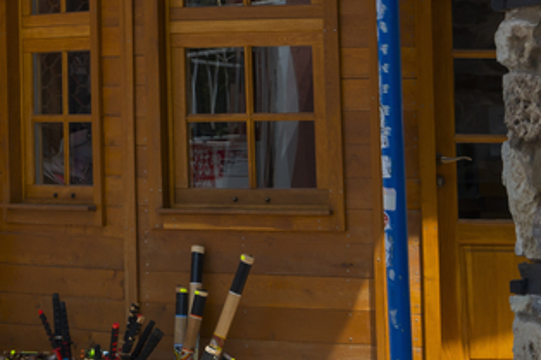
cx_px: -364
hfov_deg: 9.3
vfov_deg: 6.3
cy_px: -317
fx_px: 3214
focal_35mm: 214
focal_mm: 48
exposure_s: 1/250
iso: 200
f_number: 8
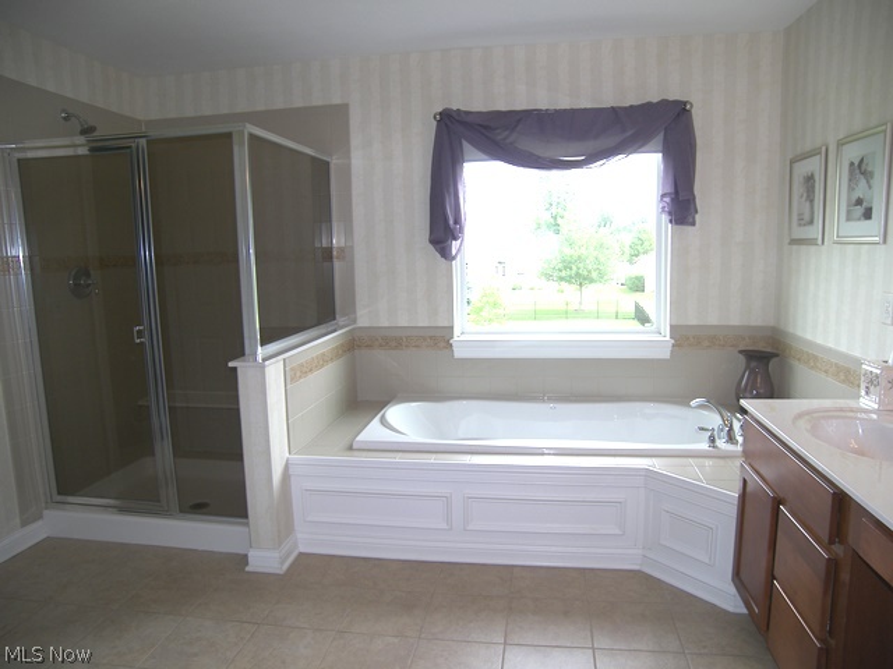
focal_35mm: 24
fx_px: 619
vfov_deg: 56.8
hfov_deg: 71.6
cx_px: 446
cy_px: 334
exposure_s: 1/100
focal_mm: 5
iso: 50
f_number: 2.8
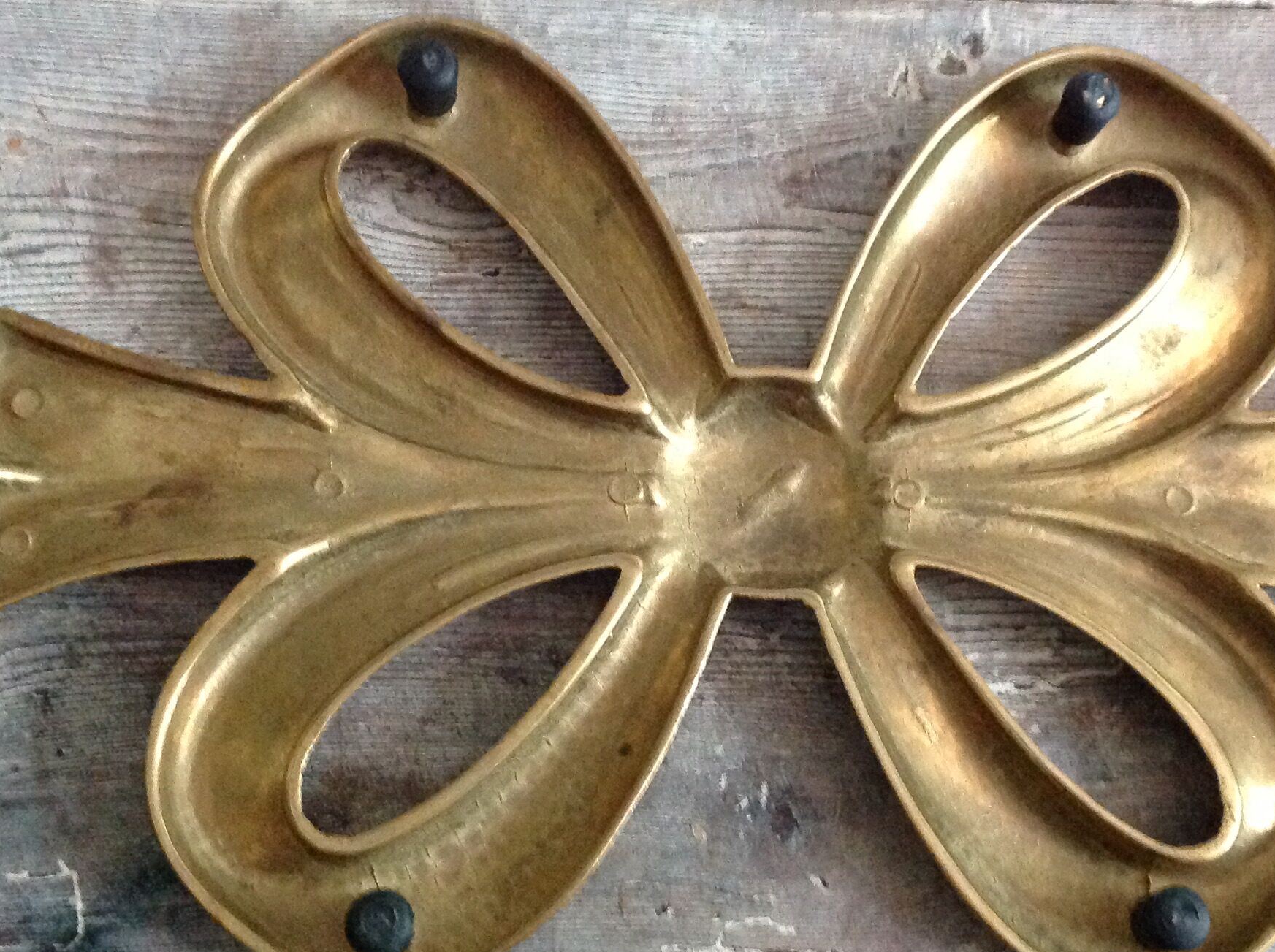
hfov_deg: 36.8
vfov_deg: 28.0
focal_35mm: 52
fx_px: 1912
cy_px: 496
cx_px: 736
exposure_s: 1/15
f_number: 2.4
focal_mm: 4.28
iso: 640
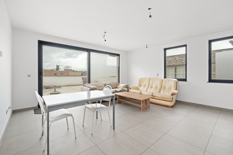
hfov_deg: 96.7
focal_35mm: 16
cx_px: 116
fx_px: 104
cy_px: 78
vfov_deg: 73.7
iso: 250
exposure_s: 1/8
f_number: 11
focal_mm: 16
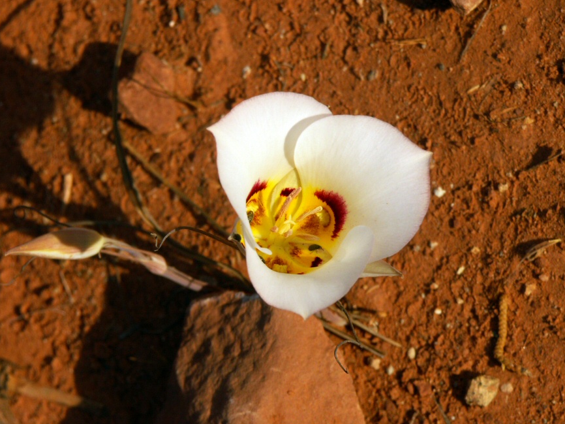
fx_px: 3769
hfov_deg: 8.6
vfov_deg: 6.4
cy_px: 219
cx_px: 316
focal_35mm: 231
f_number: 7.1
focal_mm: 50.8
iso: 64
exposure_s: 1/320
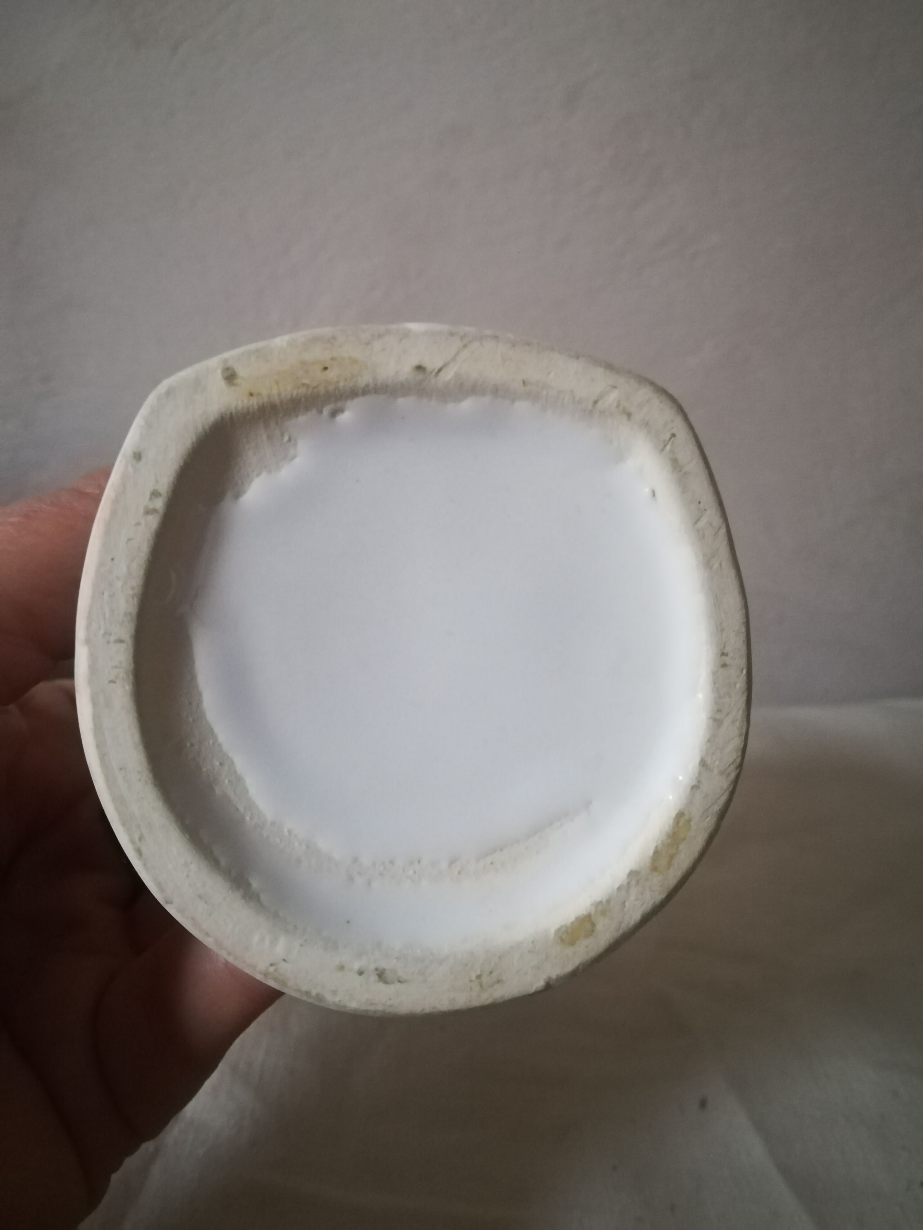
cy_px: 615
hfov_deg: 53.1
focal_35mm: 26
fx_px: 924
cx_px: 462
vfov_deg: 67.3
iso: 1000
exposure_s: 1/14.3
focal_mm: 3.83
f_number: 2.2
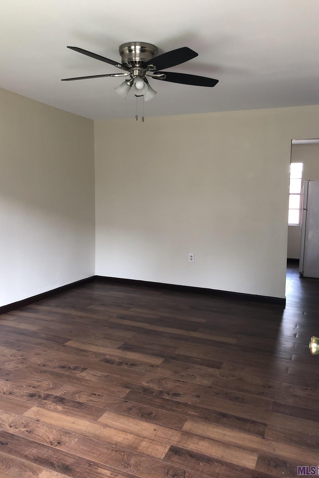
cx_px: 145
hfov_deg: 43.6
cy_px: 233
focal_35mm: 30
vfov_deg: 61.9
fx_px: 399
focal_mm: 3.99
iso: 32
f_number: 1.8
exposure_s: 1/30
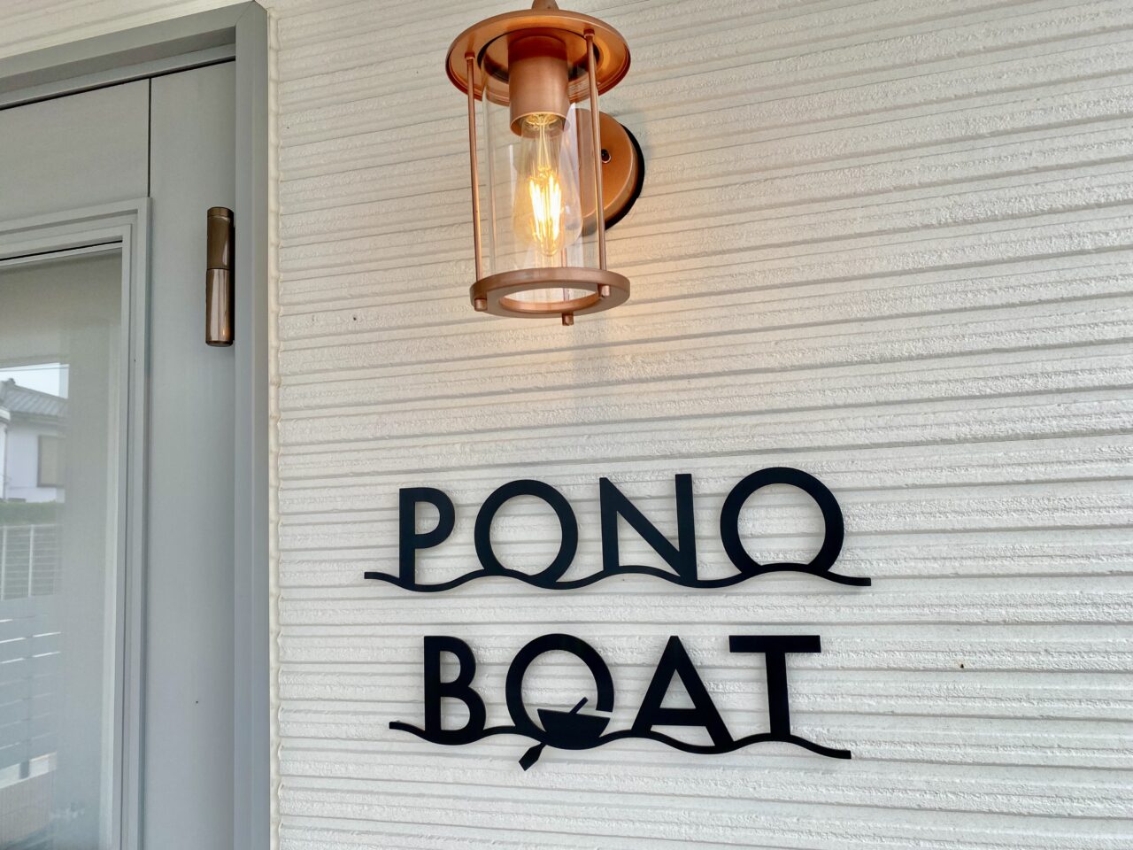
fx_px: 851
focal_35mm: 26
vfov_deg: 53.1
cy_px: 425
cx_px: 566
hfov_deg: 67.3
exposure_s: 1/719
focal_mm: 4.25
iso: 32
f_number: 1.8
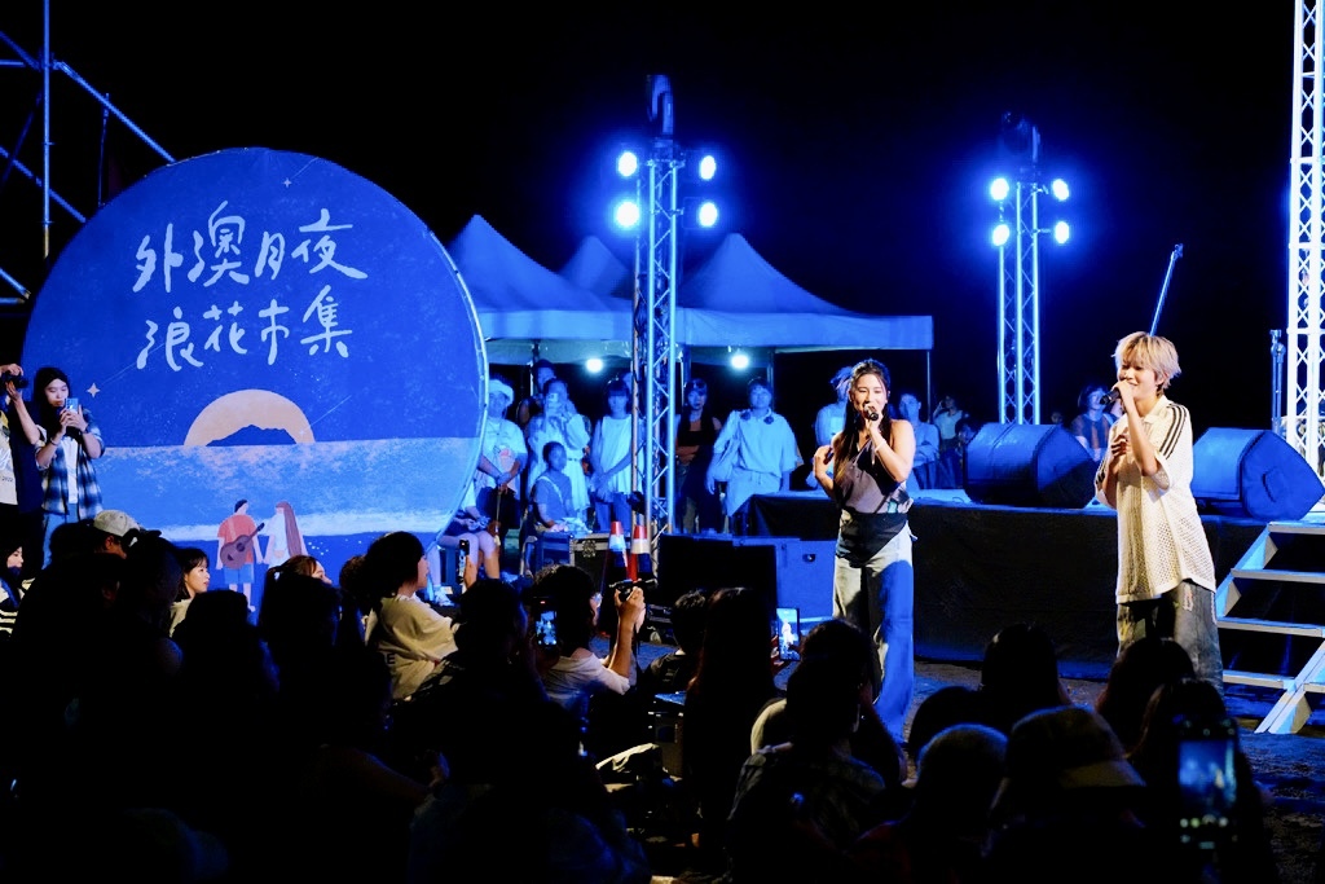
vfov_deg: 18.0
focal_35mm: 76
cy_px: 442
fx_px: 2797
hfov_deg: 26.6
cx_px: 662
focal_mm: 76
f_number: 5.6
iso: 6400
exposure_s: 1/160
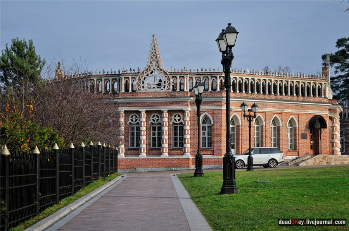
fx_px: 842
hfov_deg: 23.4
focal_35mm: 87
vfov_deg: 15.7
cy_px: 116
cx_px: 174
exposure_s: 1/1000
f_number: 8
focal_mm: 58
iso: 500
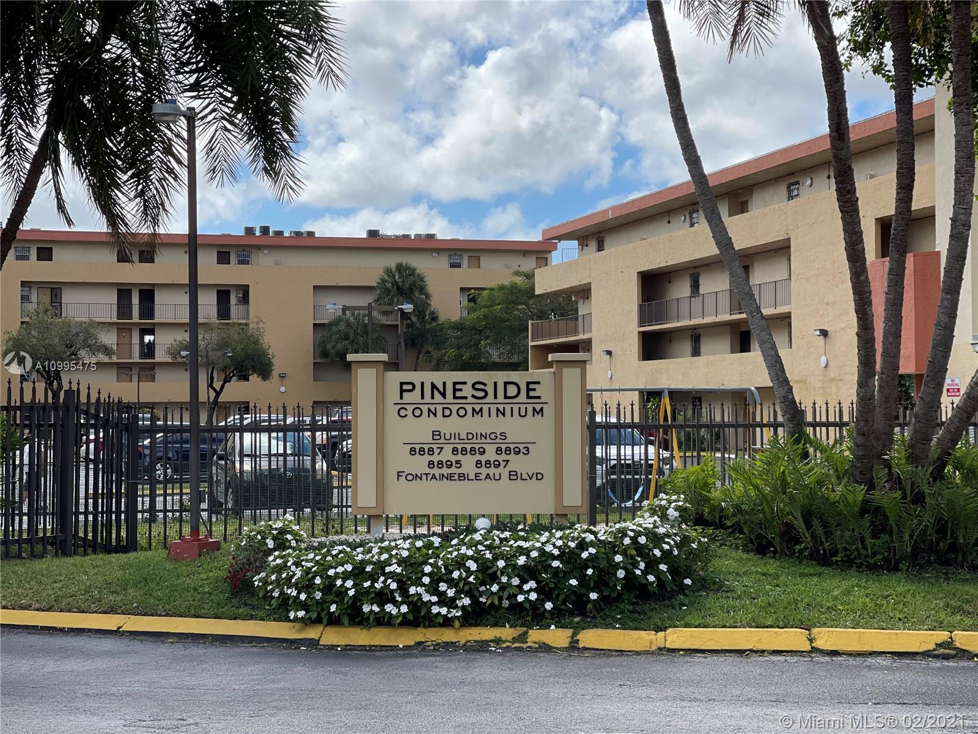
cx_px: 489
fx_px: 1808
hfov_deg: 30.3
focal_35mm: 64
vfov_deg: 22.9
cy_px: 367
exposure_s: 1/1410
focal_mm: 7.5
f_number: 2.2
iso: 20
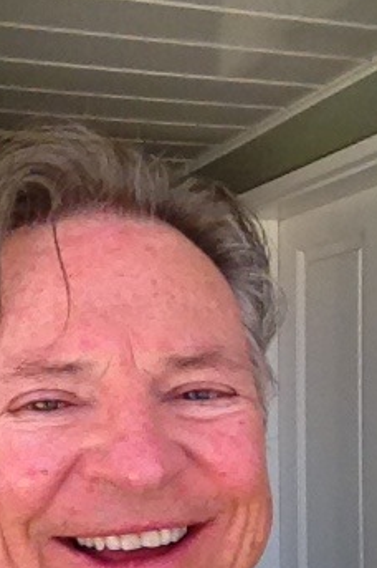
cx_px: 121
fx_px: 1070
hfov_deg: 19.9
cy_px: 442
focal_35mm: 68
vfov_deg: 29.1
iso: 125
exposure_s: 1/692
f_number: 2.4
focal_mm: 1.85
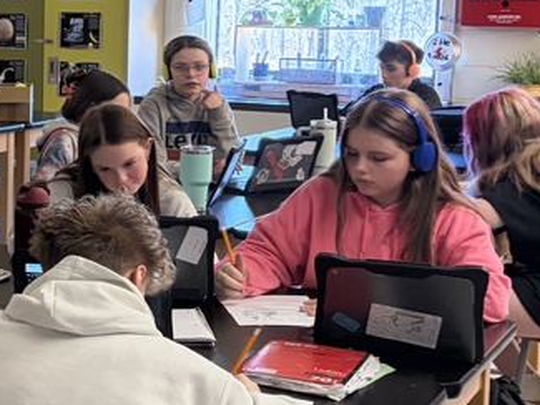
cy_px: 118
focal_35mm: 82
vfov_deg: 17.9
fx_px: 1280
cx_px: -183
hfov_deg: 21.3
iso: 250
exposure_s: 1/42
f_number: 1.6
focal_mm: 5.96
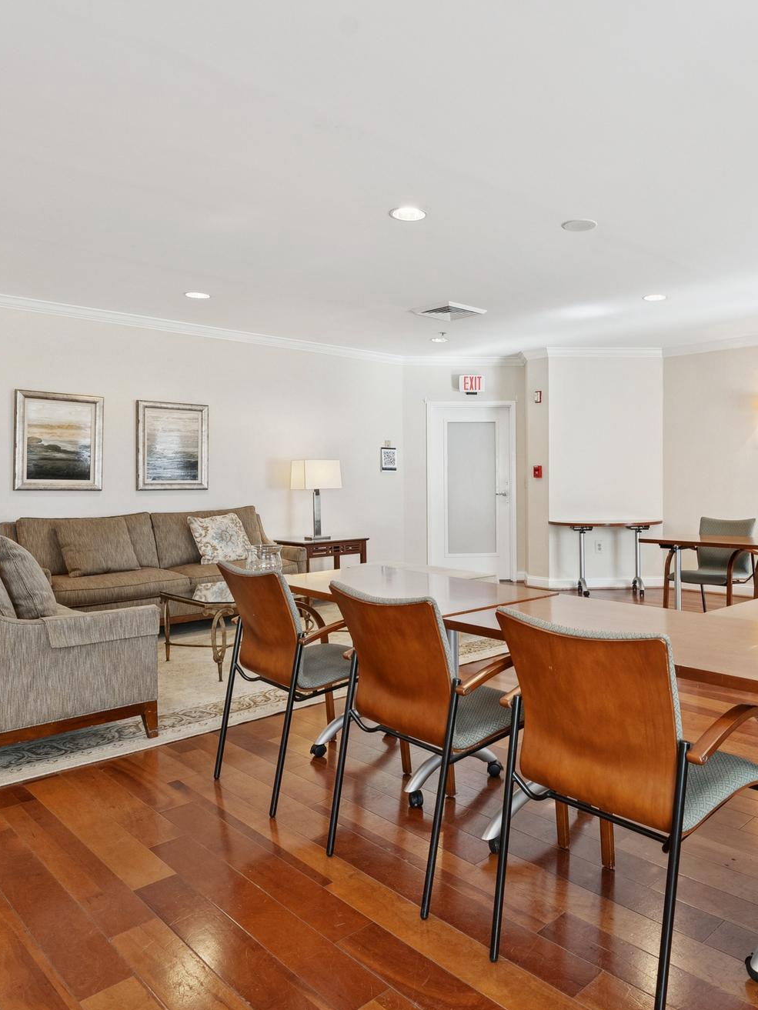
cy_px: 487
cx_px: 512
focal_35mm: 24
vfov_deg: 71.6
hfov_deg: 55.5
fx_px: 701
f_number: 7.1
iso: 640
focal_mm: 16
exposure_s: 1/25
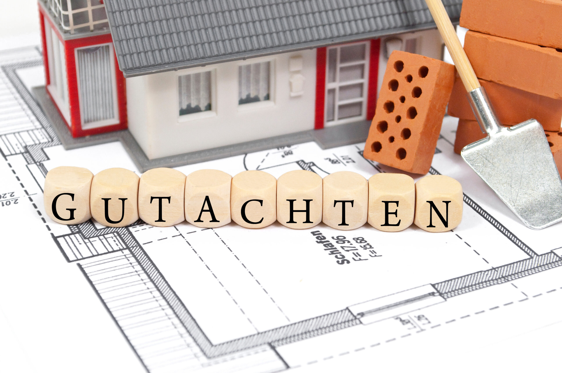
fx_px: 1286
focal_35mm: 82
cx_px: 281
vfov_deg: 16.5
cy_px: 186
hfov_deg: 24.6
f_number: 10
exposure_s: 1/100
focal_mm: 55
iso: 1600
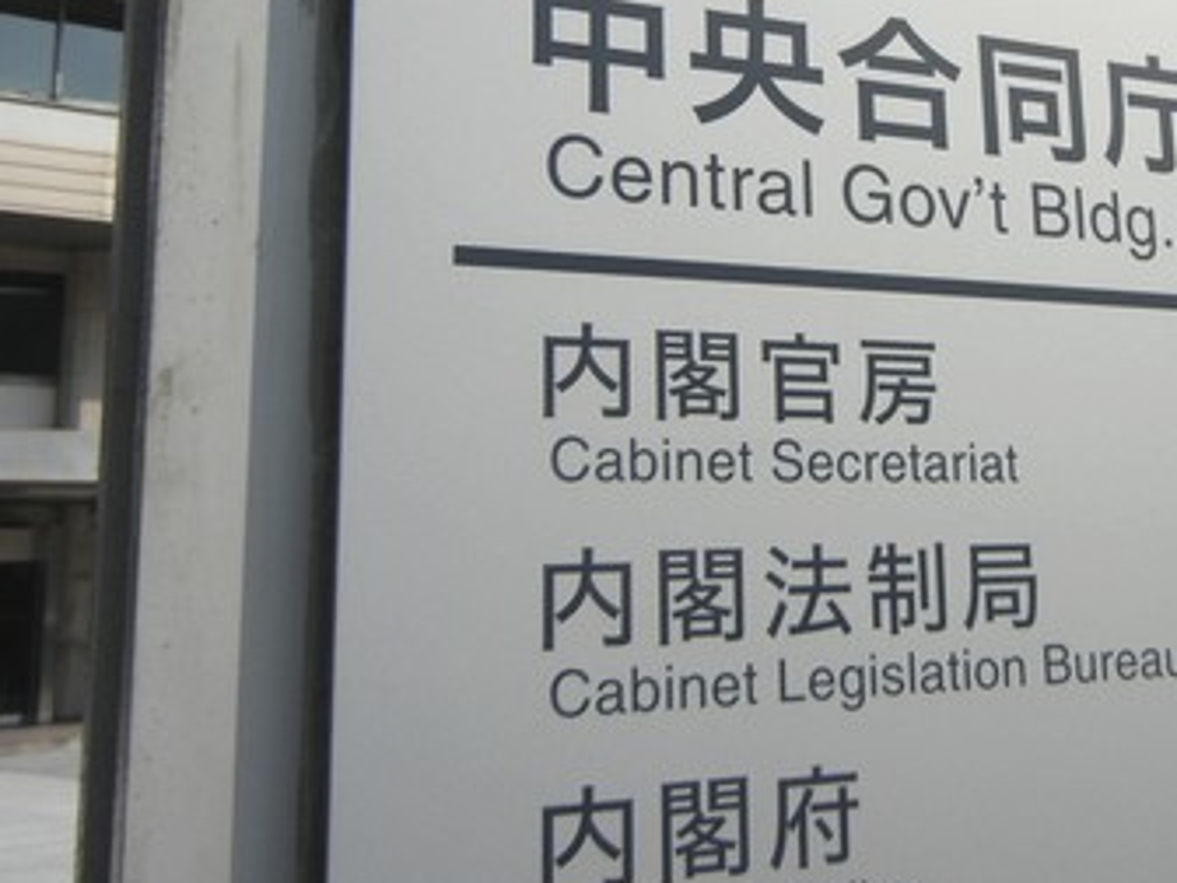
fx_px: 1700
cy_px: 207
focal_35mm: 50
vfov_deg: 28.6
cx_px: 813
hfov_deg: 37.6
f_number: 7
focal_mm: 5.4
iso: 160
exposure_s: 1/714
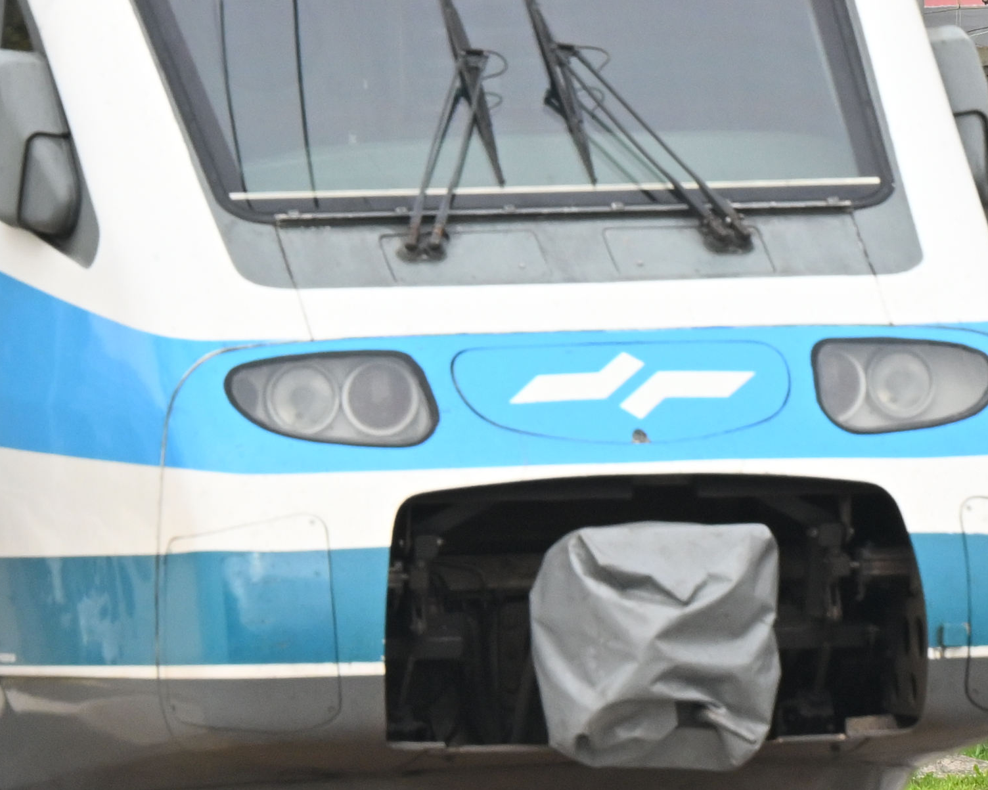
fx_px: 21842
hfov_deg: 2.6
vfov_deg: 2.1
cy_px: -589
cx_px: -150
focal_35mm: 747
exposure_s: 1/1000
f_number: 7.1
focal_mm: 145
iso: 500
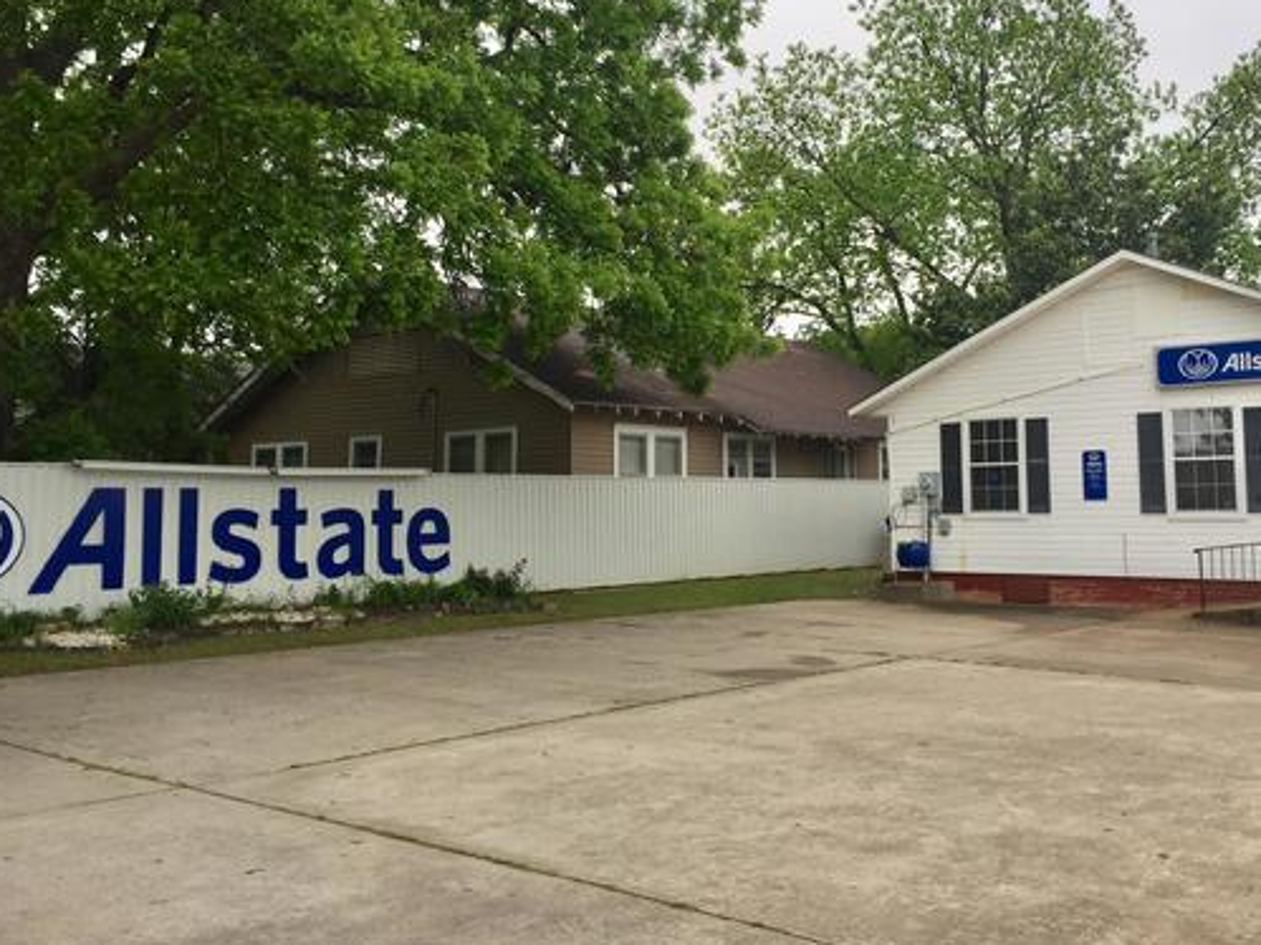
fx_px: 1311
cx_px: 729
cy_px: 412
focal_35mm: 36
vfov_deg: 39.6
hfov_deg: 51.2
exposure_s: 1/363
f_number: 2.2
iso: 32
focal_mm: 4.15
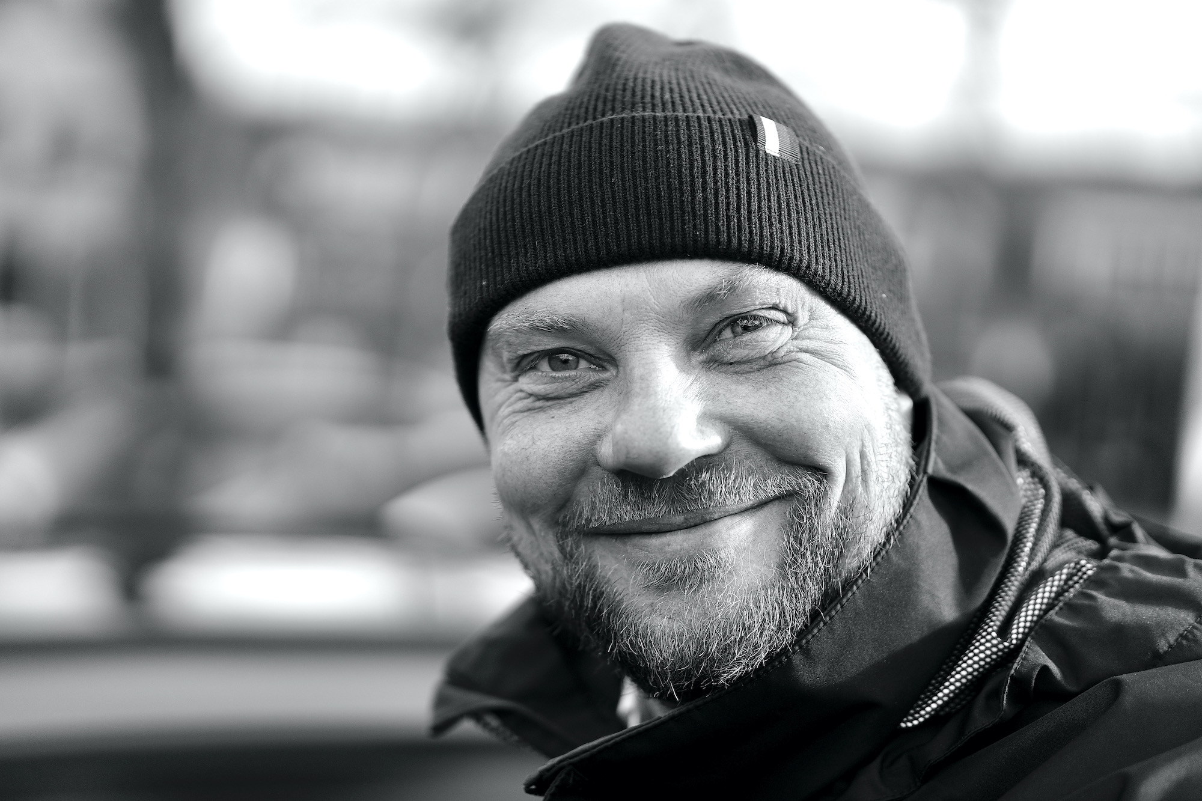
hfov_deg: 24.2
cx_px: 601
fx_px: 2804
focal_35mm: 84
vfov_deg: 16.3
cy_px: 400
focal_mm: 56
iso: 100
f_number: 1.4
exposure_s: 1/2000
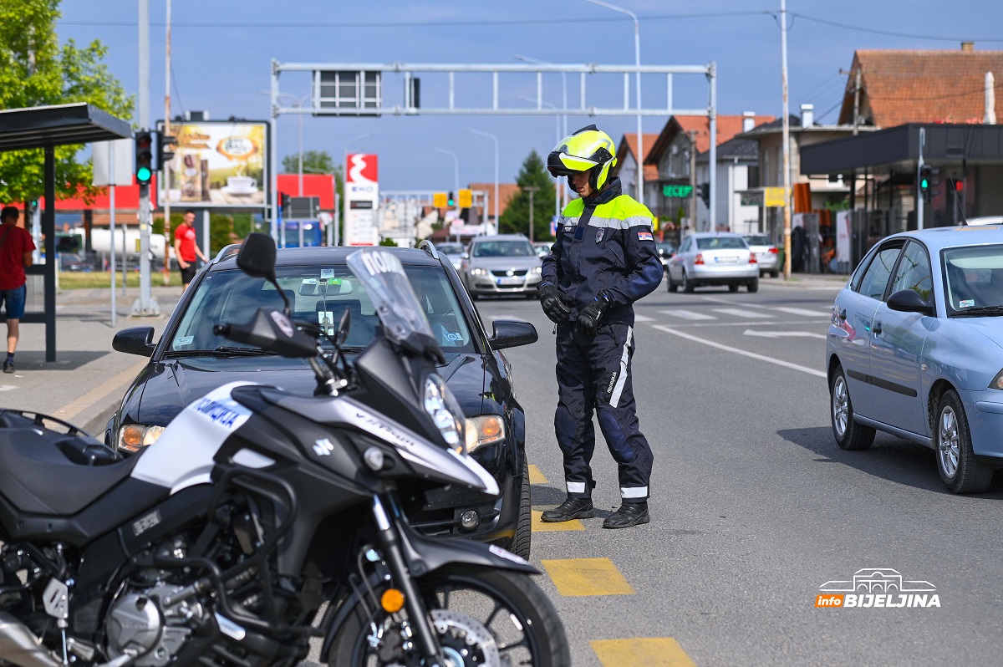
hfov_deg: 28.9
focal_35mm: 70
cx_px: 502
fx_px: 1949
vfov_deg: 19.4
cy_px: 334
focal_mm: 70
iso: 400
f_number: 3.5
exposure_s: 1/6400
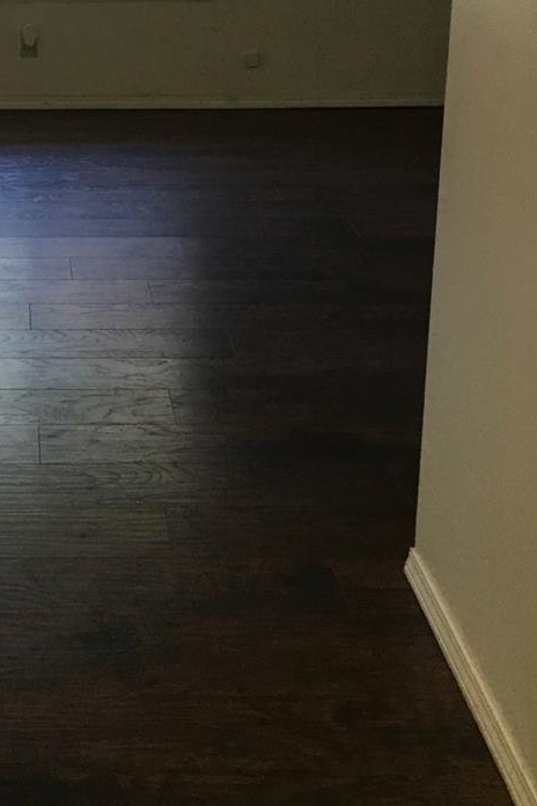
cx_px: -1
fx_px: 1454
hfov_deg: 20.3
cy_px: 115
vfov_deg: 29.9
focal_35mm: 65
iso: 40
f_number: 2.2
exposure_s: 1/30
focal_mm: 4.15
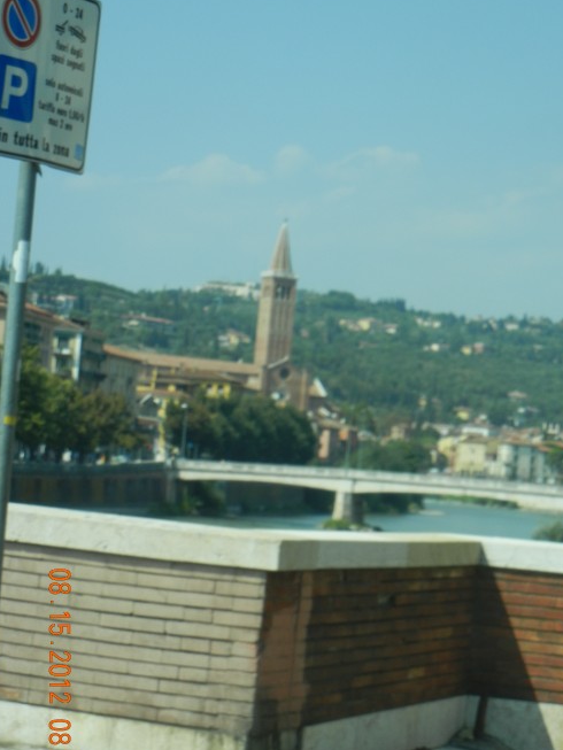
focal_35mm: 120
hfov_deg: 12.3
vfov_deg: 16.4
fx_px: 2601
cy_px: 399
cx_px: 322
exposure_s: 1/715
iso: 160
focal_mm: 18.3
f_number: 4.5
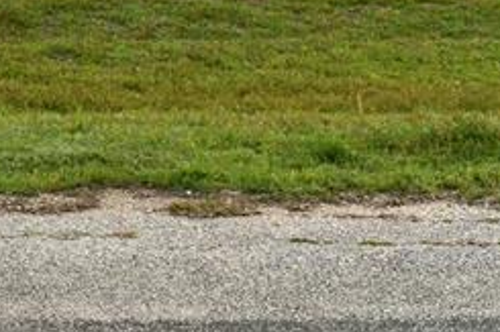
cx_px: -220
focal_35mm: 113
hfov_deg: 16.7
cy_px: -240
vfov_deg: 11.4
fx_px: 1568
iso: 125
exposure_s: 1/250
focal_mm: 18
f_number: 8
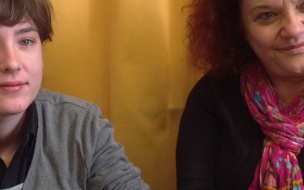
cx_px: 135
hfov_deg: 22.8
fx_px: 753
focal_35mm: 91
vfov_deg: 14.2
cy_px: 168
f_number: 2.4
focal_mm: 4.28
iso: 50
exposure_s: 1/15
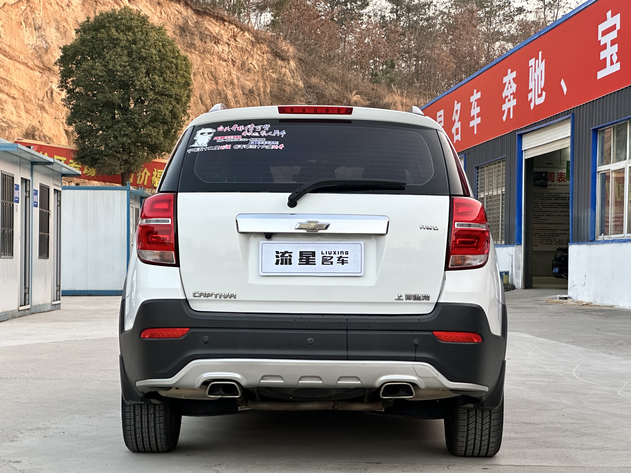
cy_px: 236
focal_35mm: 77
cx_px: 316
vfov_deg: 19.1
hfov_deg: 25.3
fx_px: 1404
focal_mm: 9
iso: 125
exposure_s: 1/100
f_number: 2.8
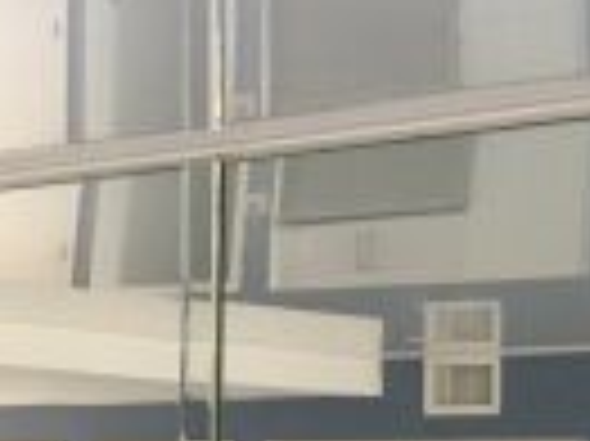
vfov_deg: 10.4
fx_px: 2418
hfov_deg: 13.4
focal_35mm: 142
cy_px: 333
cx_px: -185
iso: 32
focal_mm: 4.15
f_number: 2.2
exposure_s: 1/60
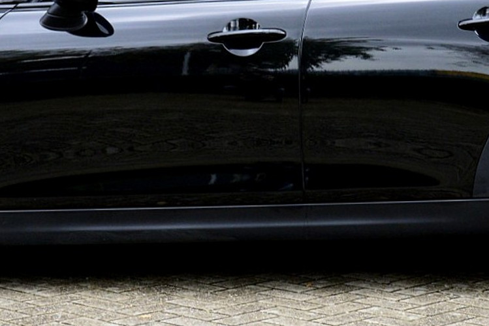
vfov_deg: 13.5
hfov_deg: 20.4
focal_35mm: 100
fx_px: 1358
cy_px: -10
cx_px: 193
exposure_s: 1/60
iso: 800
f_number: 5.6
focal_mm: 26
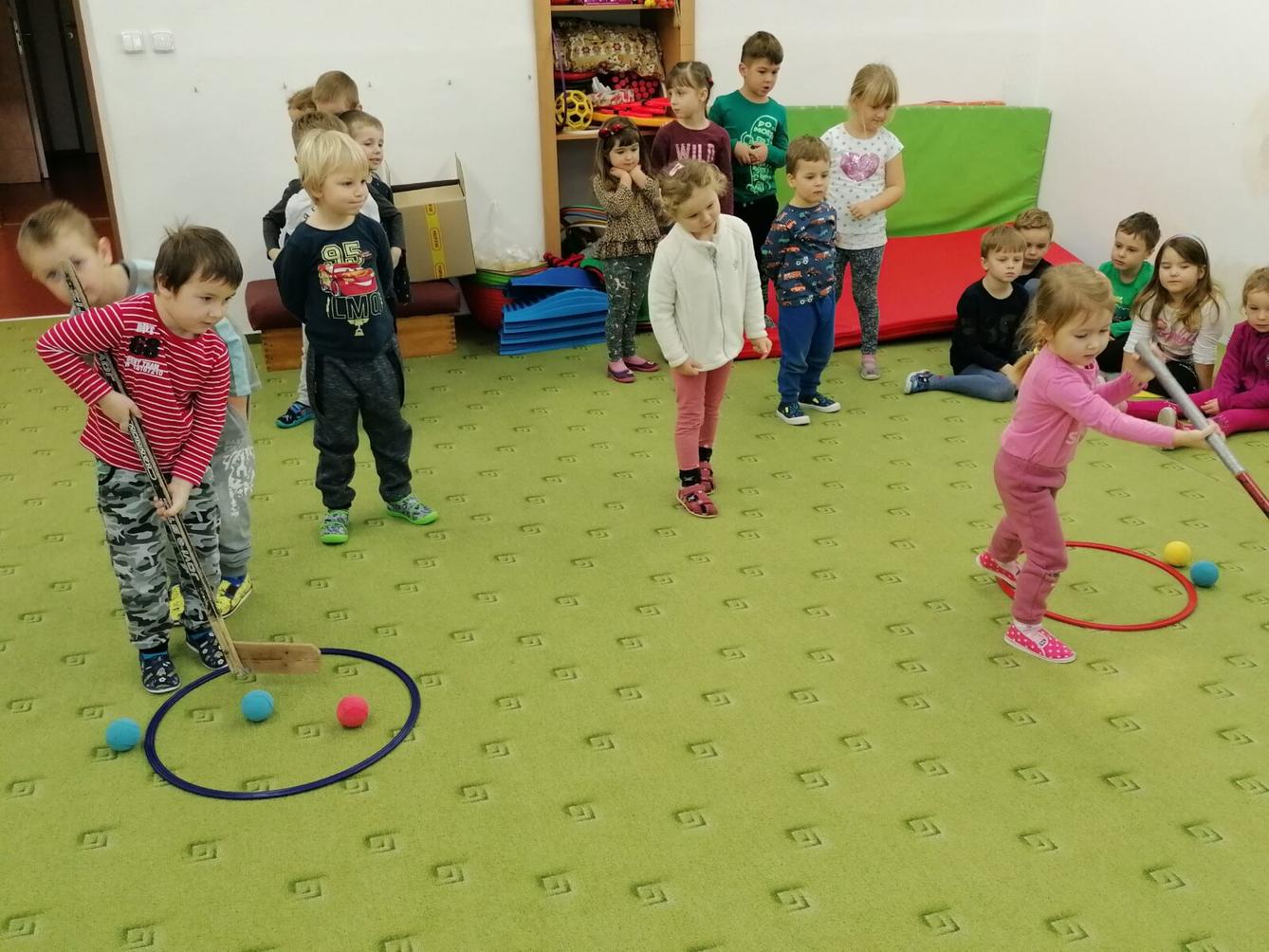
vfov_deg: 40.7
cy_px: 476
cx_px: 634
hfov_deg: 52.6
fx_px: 1283
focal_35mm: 35
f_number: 1.8
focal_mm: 4.75
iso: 160
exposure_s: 1/50
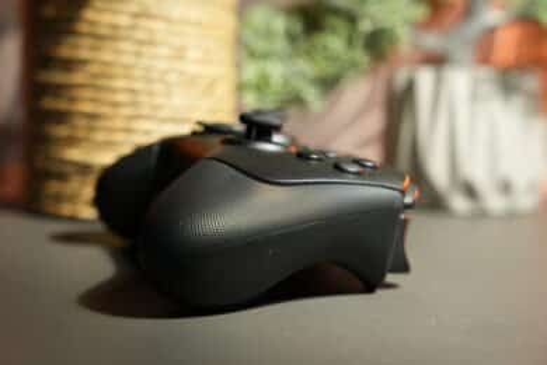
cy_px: 182
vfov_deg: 19.5
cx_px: 274
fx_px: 1064
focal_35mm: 70
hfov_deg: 28.8
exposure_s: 1/80
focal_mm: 70
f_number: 5.6
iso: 1000
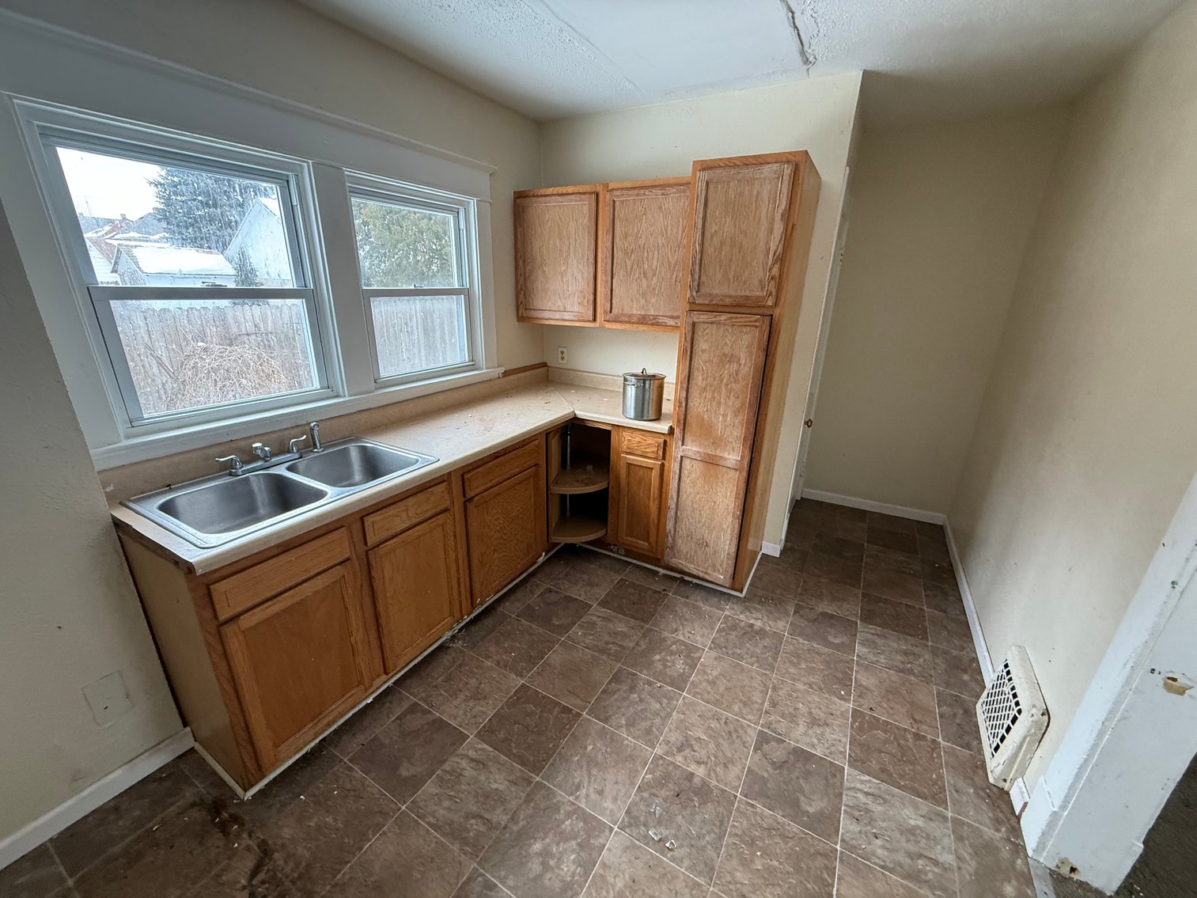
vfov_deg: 85.7
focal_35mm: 14
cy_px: 449
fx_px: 484
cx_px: 598
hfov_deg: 102.1
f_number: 2.2
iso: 320
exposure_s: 1/99
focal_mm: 2.22
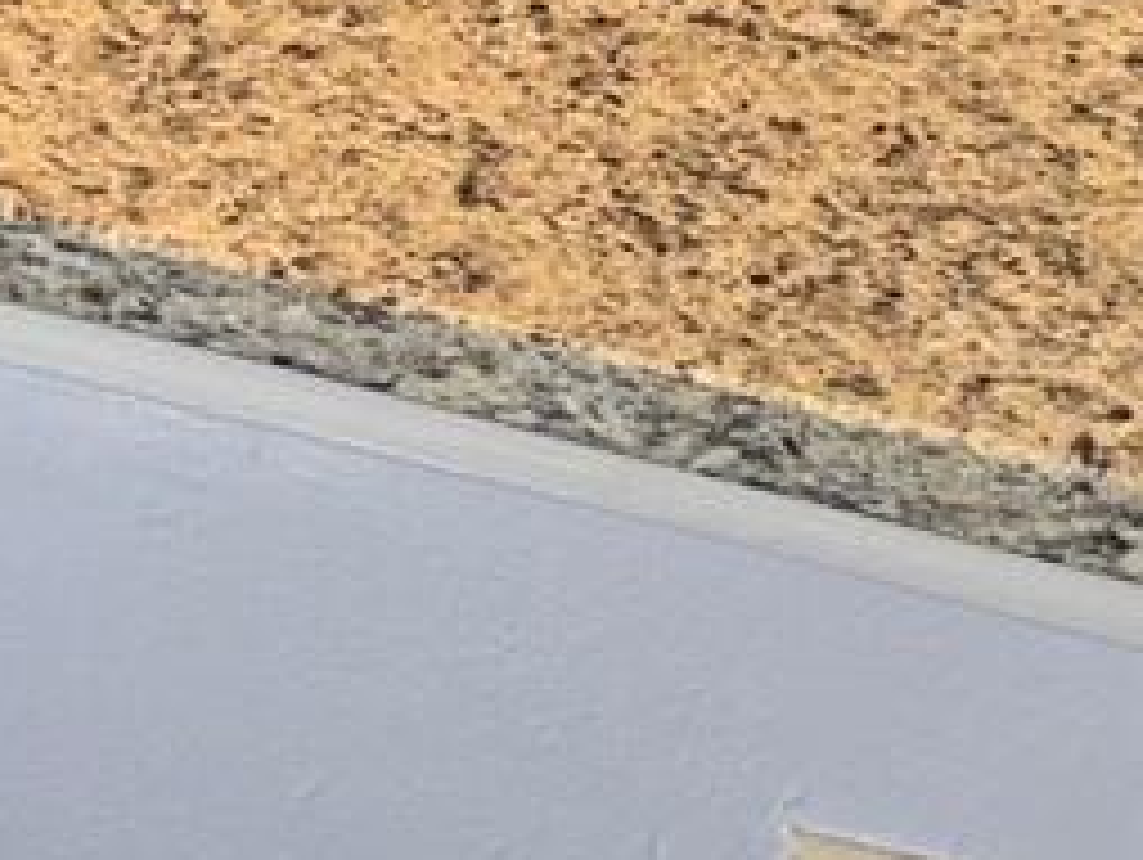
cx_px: 819
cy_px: -1616
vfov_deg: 8.4
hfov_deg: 13.0
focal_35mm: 151
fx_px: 4991
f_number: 1.78
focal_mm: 6.76
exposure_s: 1/60
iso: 200
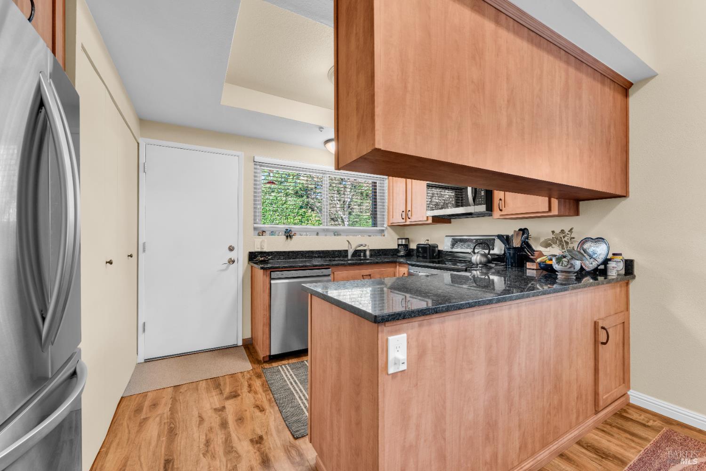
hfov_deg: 104.3
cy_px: 236
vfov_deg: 81.2
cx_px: 353
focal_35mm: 14
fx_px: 275
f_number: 9
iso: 100
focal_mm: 14
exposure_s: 1/1.25
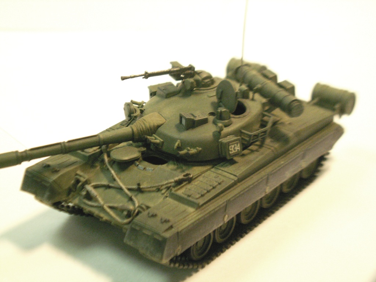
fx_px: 673
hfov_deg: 31.2
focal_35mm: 62
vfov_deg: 23.7
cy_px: 141
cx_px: 188
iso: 160
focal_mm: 10.28
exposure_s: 1/20
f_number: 3.2
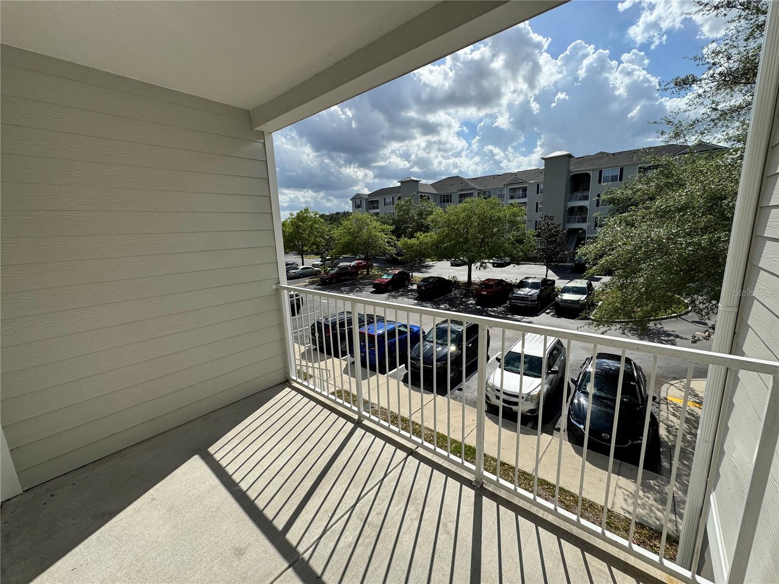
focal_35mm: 14
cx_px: 390
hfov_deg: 102.1
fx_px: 315
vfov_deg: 85.7
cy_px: 292
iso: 50
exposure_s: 1/2584
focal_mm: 2.22
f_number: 2.2
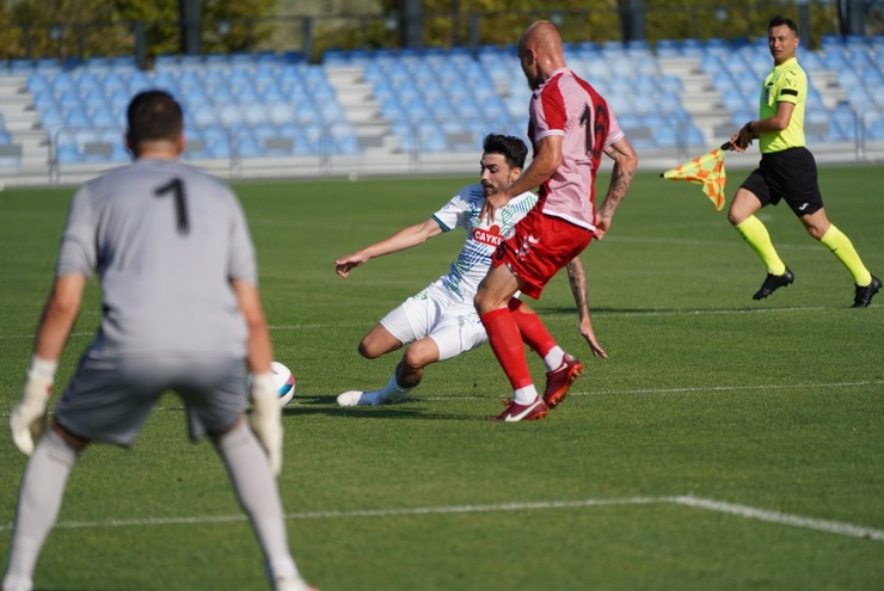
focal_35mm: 400
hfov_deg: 5.1
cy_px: 296
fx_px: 9832
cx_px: 442
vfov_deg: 3.4
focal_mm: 400
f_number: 5.6
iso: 320
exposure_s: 1/2000
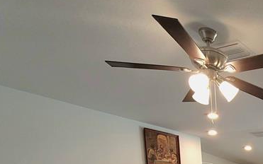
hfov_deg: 38.4
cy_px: 228
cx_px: 315
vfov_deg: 26.7
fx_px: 272
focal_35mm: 38
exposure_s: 1/120
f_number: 2.2
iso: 80
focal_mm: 2.2
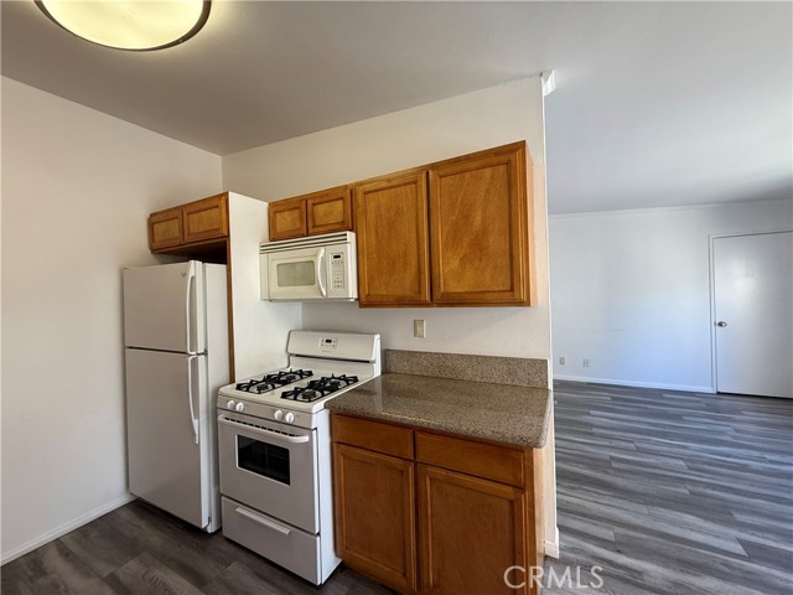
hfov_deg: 102.1
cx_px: 396
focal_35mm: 14
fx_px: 321
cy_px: 298
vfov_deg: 85.7
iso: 160
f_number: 2.2
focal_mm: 2.22
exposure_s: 1/120
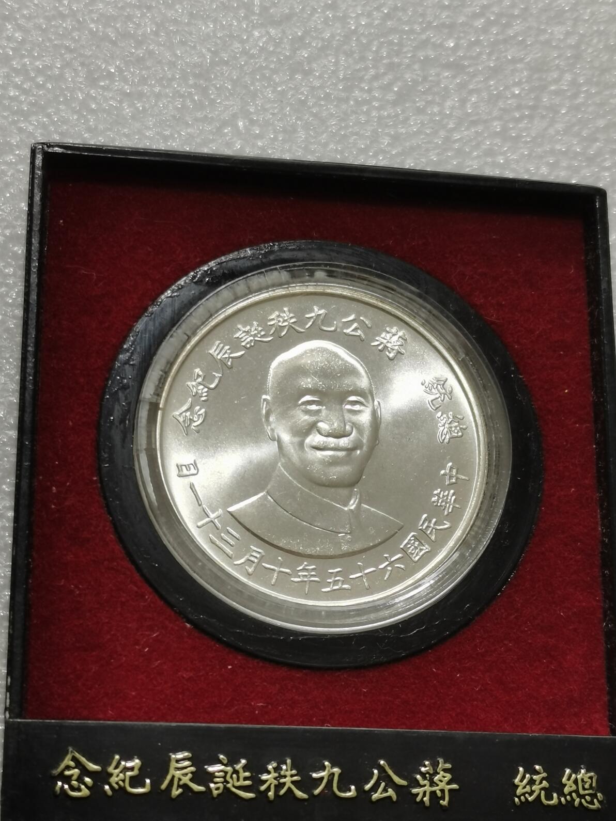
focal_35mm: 77
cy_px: 454
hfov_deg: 19.1
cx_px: 307
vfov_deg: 25.3
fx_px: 1827
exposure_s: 1/100
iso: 50
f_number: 1.8
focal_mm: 5.58
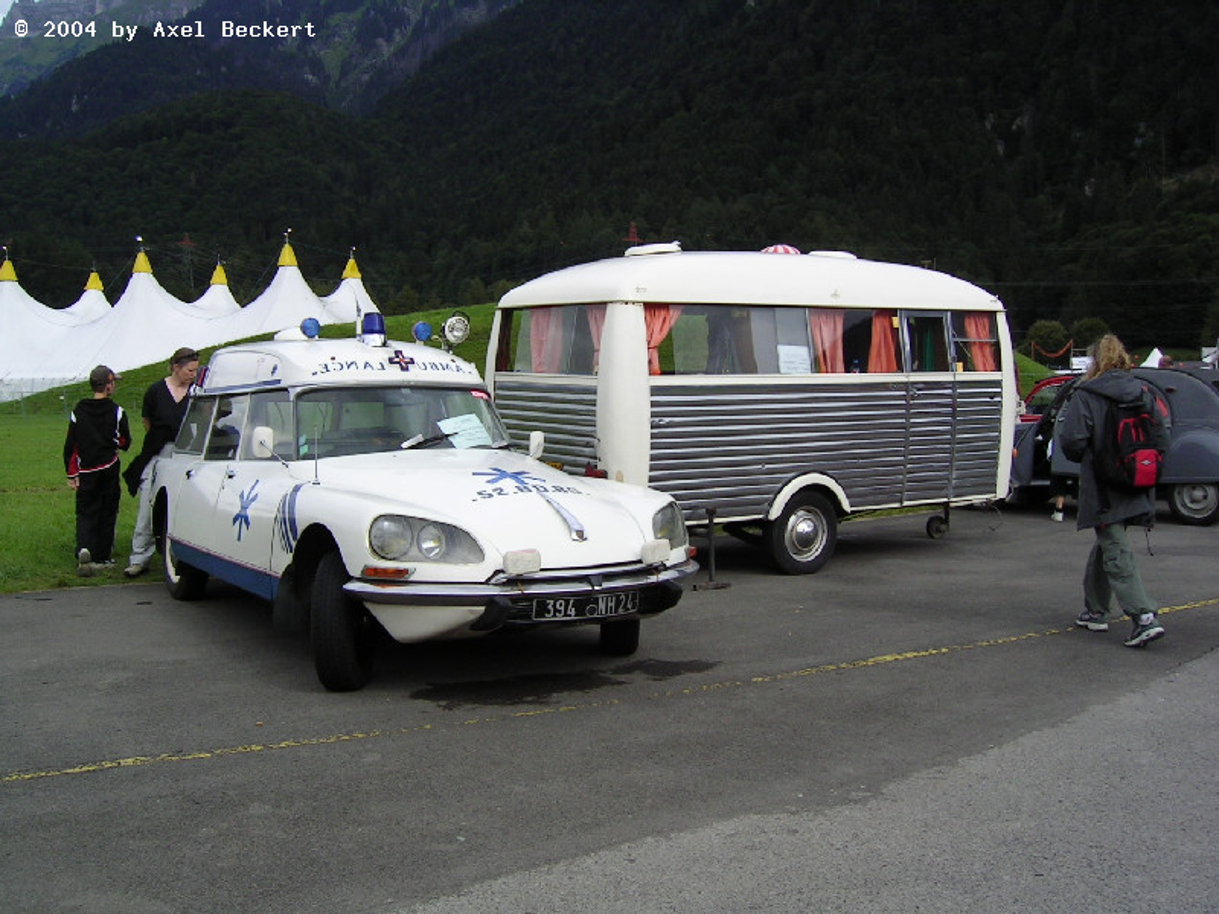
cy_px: 457
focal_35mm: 36
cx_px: 610
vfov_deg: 39.7
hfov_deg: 51.4
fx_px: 1268
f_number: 4.8
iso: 50
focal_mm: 5.6
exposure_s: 1/287
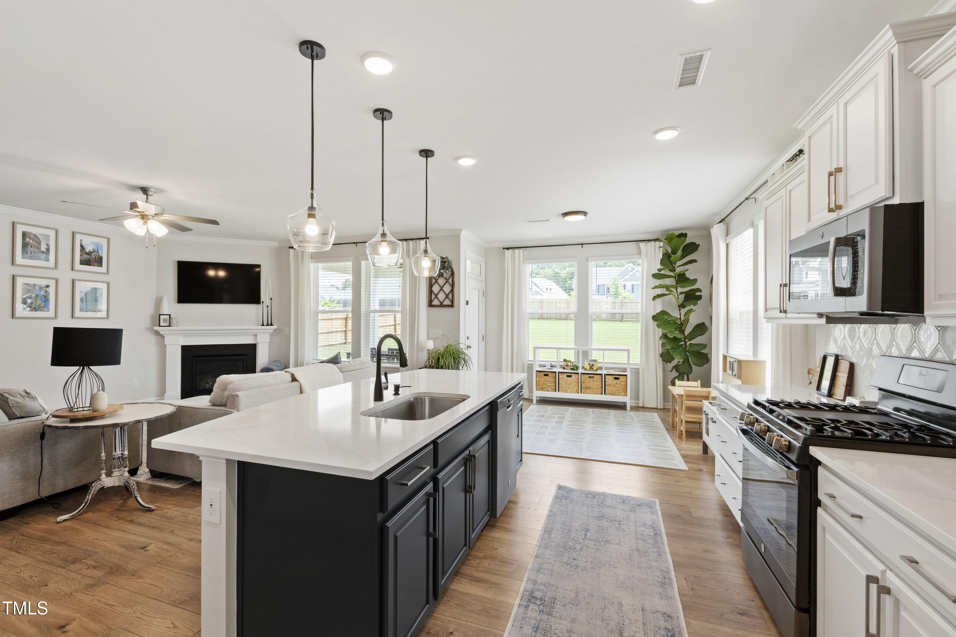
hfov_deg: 100.4
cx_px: 478
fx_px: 398
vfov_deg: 77.3
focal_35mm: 15
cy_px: 318
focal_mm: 10
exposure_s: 1/4
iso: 100
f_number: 8
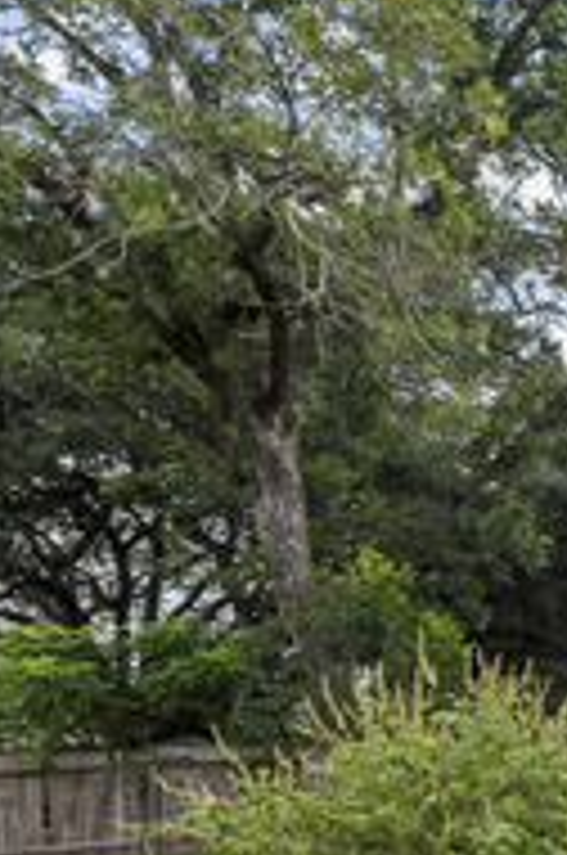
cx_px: 1246
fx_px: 1280
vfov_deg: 35.1
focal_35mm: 54
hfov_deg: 16.3
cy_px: 749
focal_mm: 16
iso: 200
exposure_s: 1/160
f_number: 9
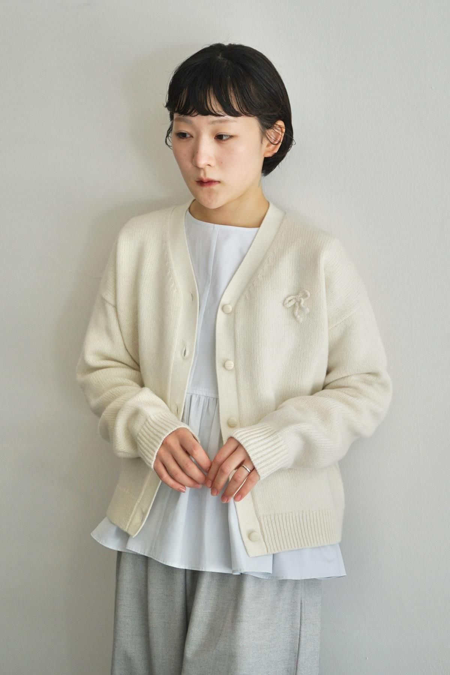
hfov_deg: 27.5
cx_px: 225
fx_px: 919
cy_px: 338
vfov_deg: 40.3
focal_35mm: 49
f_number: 4.5
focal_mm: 49
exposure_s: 1/160
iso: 250
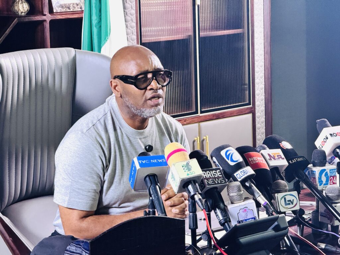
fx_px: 1179
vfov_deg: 12.3
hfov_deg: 16.4
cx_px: 170
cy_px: 128
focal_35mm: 120
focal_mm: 15.66
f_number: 2.8
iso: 400
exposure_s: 1/60
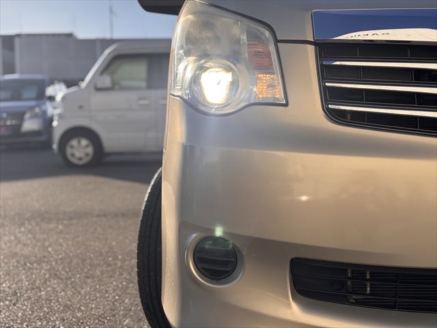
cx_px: 218
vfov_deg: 28.0
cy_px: 164
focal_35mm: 52
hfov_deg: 36.8
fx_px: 656
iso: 40
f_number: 1.6
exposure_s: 1/2778
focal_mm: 5.96
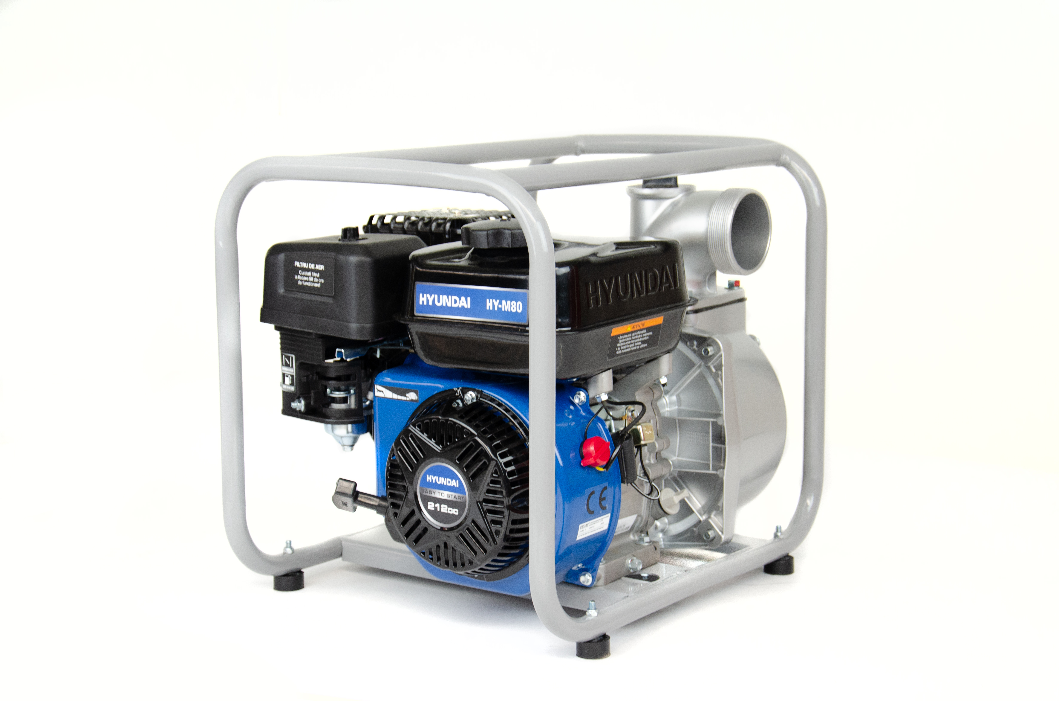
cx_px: 530
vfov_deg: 20.1
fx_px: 1982
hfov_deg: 29.9
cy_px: 350
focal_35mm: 68
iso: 500
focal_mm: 45
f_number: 4.8
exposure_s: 1/125
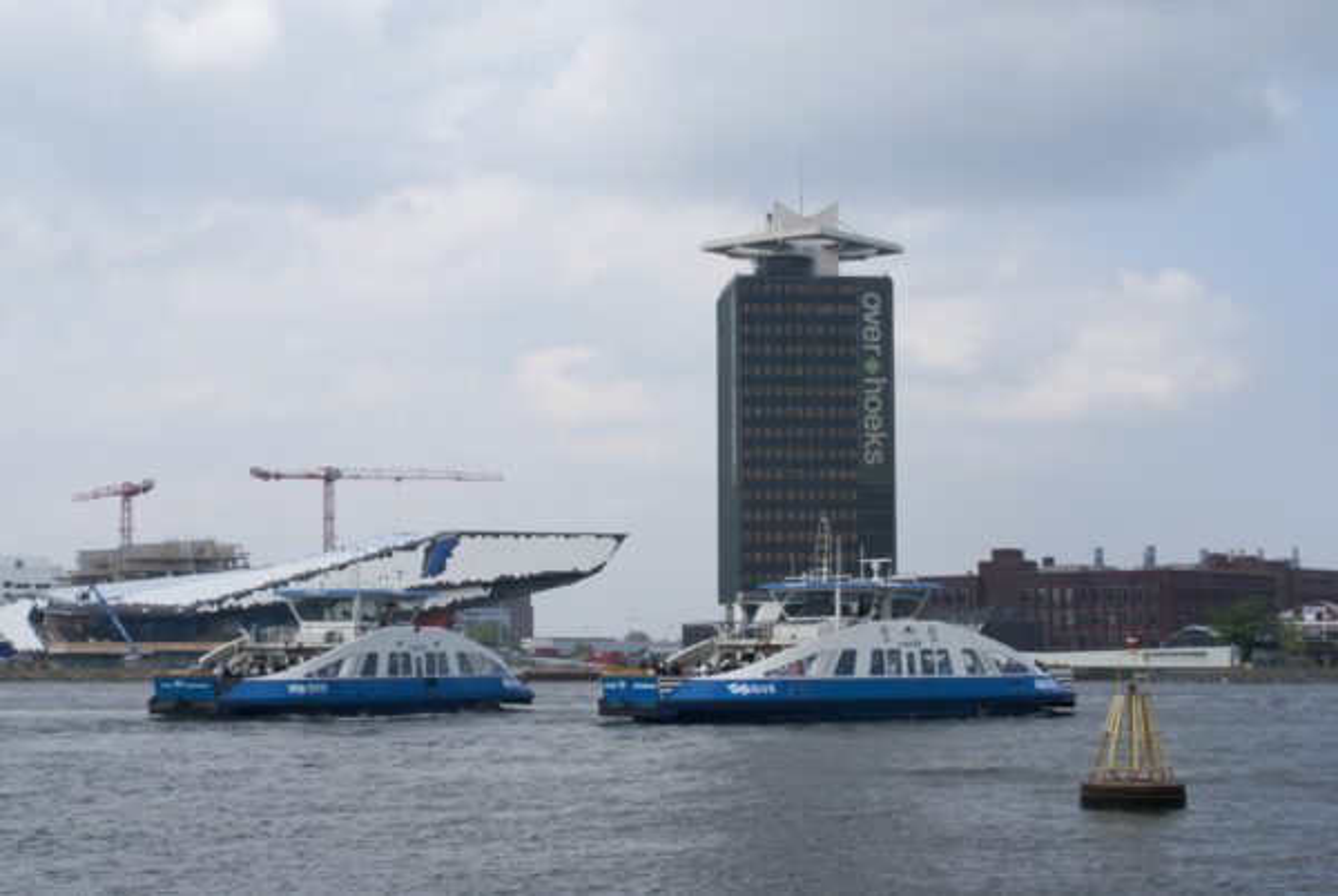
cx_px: 669
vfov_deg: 20.2
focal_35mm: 68
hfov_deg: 29.8
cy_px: 448
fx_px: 2512
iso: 100
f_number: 13
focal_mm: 45
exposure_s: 1/160
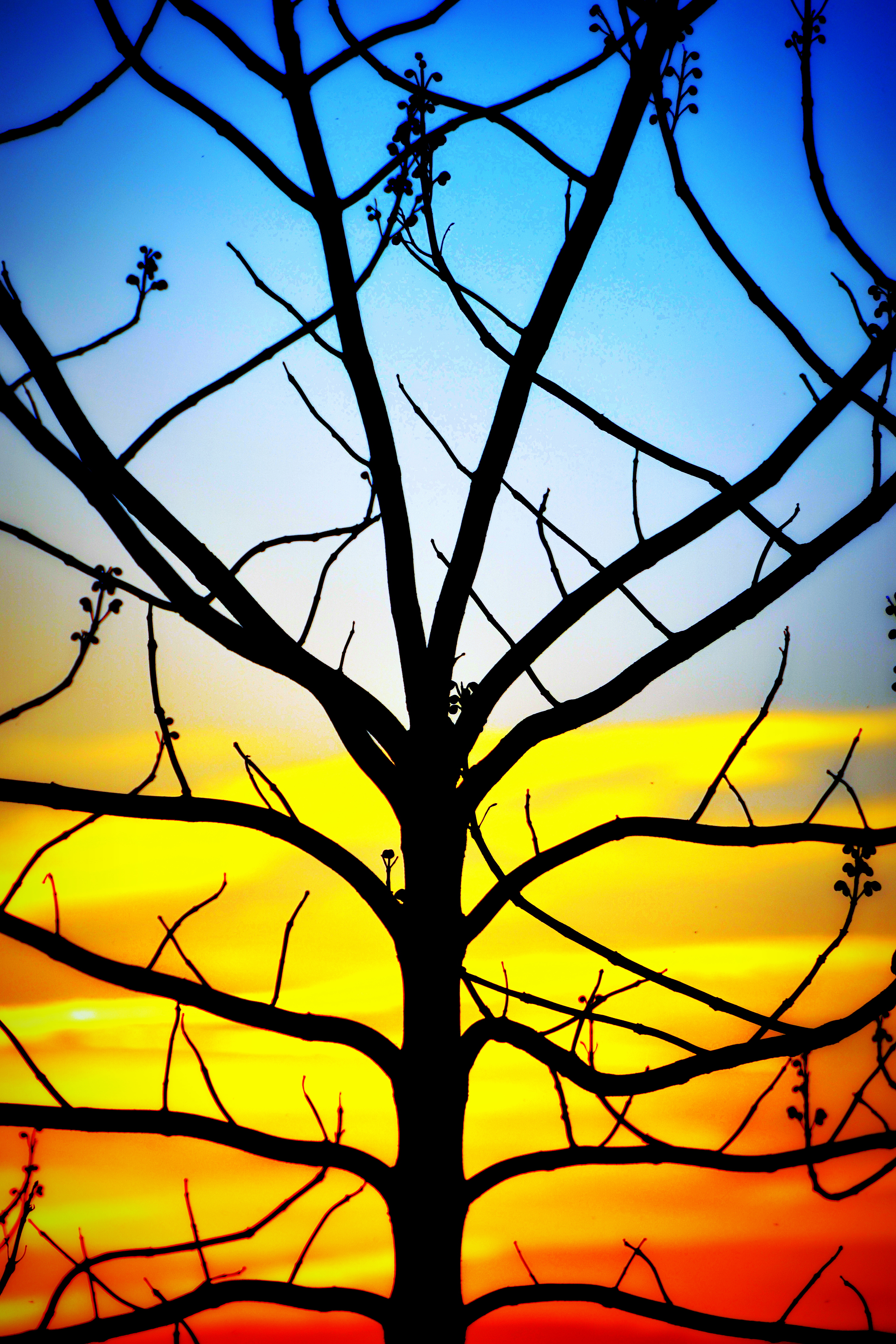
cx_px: 448
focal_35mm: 300
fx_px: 11199
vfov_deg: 6.9
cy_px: 672
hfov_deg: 4.6
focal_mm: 200
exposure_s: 1/400
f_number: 6.3
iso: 200
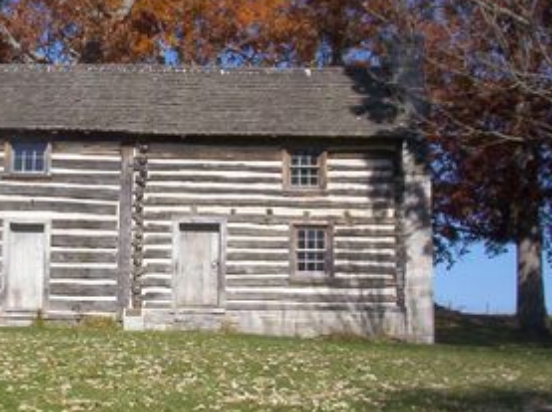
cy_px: 150
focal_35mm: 75
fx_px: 1194
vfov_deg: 19.6
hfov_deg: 25.2
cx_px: 56
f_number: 8
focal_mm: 6
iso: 100
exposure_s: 1/314
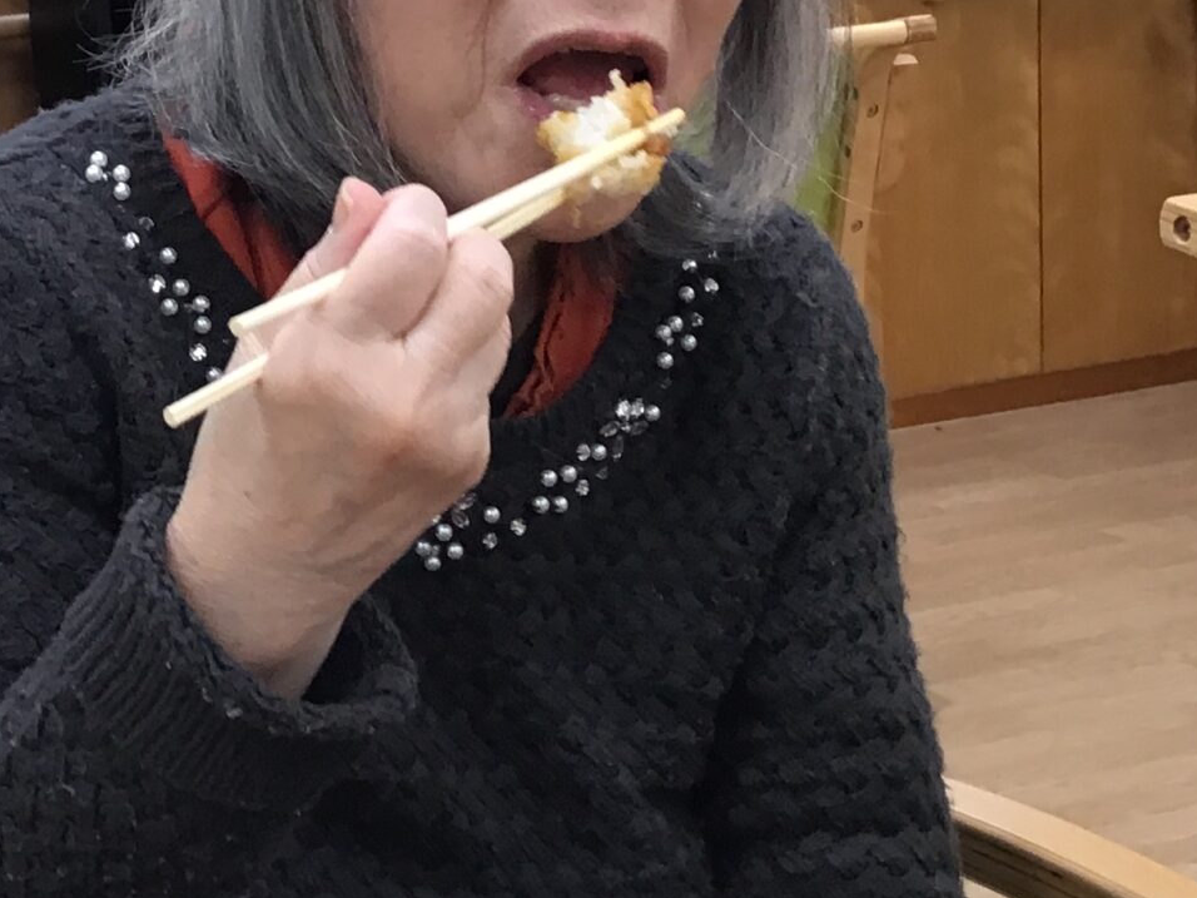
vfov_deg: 17.8
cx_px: 153
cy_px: 411
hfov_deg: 23.0
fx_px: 2870
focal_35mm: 83
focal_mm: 3.3
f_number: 2.4
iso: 32
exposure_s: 1/30
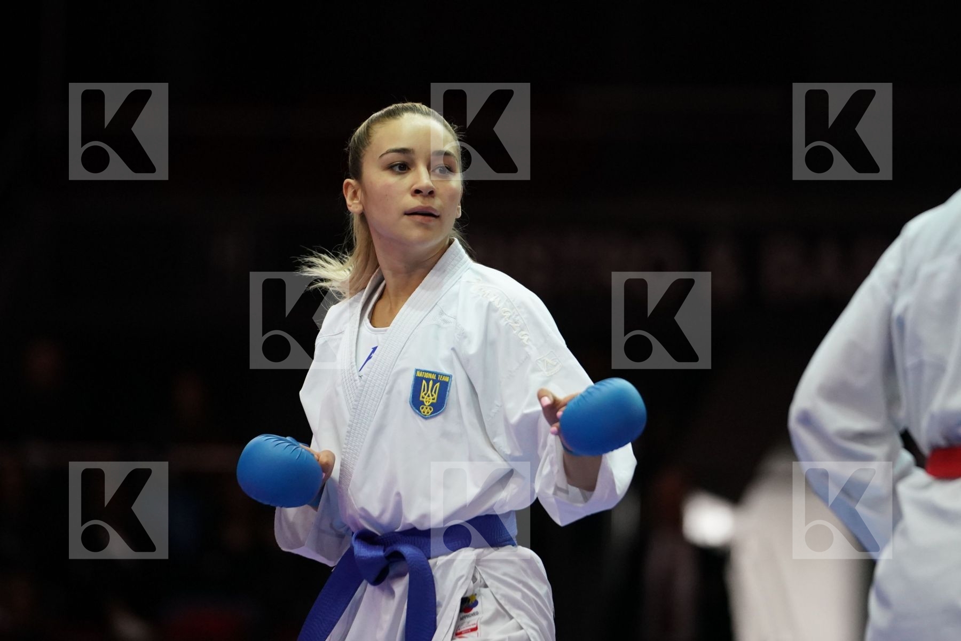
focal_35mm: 300
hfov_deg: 6.9
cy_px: 320
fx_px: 8008
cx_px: 480
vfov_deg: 4.6
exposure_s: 1/1000
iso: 3200
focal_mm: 200
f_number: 2.8
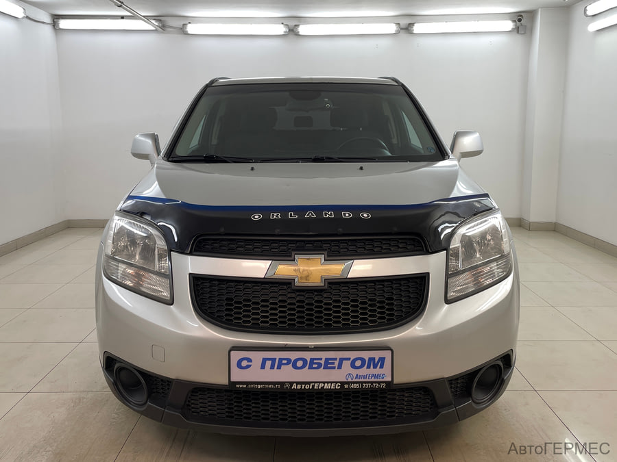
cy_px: 231
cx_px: 308
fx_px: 463
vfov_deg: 53.1
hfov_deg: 67.3
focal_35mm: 26
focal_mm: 4.2
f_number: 1.6
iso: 50
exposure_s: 1/100
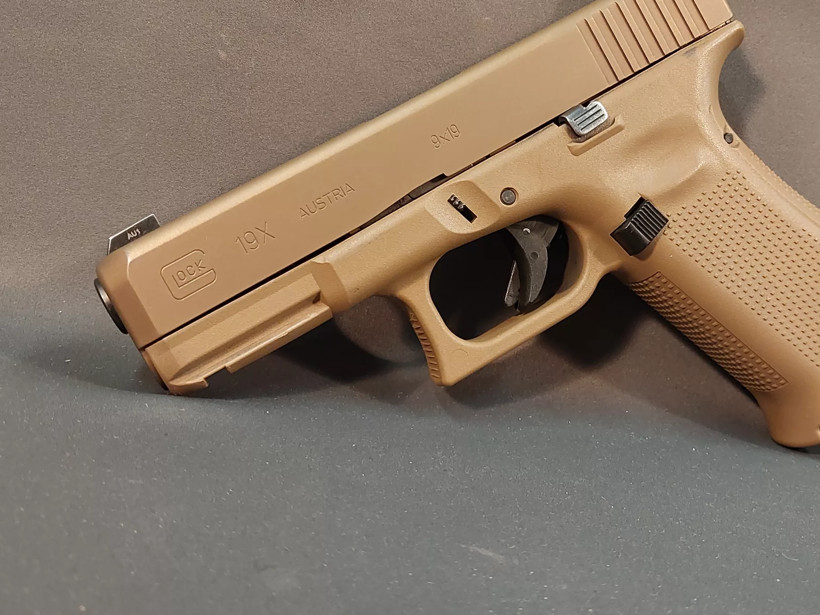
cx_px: 484
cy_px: 203
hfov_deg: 48.7
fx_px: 900
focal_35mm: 38
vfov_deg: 37.3
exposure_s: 1/50
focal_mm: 4
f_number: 1.8
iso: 320
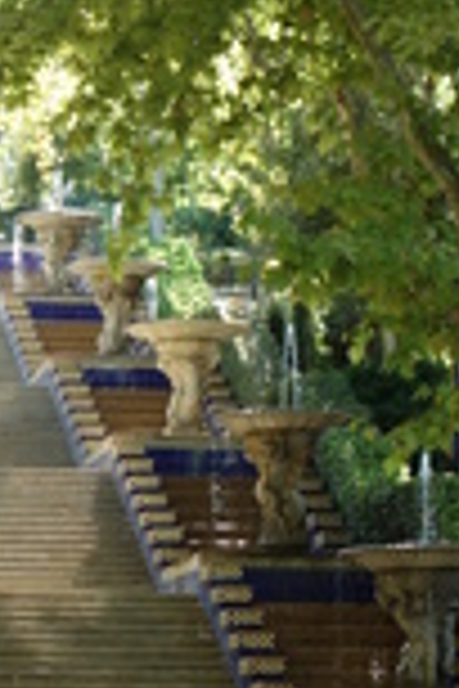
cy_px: 535
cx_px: -32
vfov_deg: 12.6
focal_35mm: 163
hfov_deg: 8.4
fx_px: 3117
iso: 125
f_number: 3.5
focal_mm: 15.64
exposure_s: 1/100
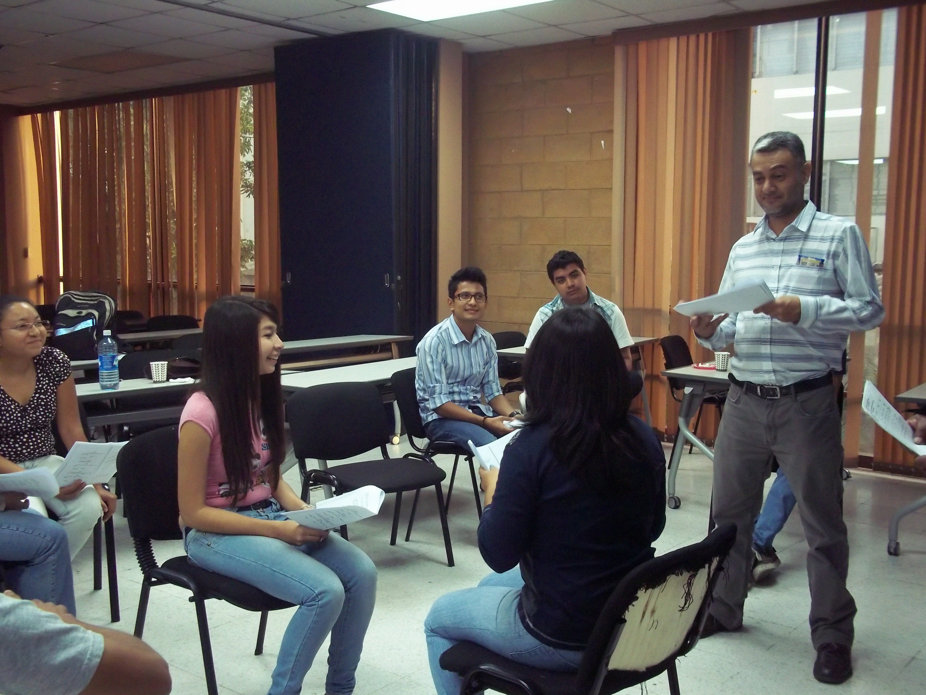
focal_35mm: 37
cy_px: 351
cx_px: 457
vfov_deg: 38.7
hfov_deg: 50.1
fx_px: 990
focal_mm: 6.5
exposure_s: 1/30
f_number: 3.1
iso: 320
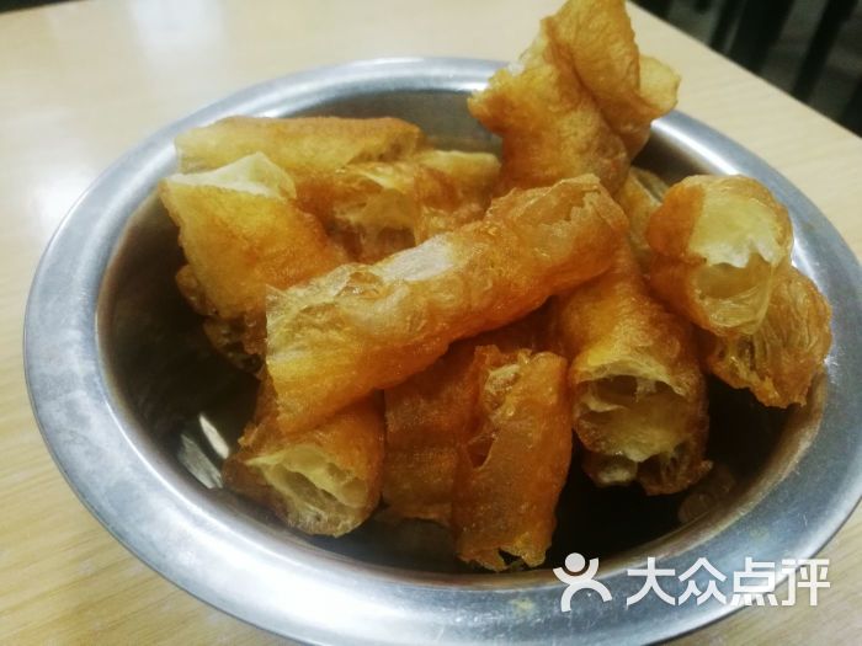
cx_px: 431
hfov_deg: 65.3
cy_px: 323
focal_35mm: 27
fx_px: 672
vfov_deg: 51.4
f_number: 2.2
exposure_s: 1/33.3
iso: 250
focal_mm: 4.5
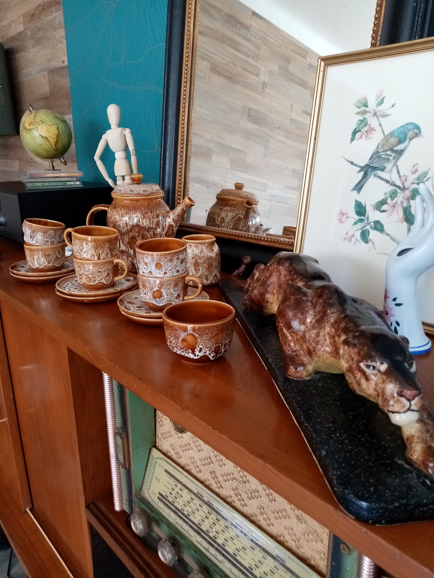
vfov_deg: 67.3
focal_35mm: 26
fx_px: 435
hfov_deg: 53.1
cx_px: 217
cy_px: 289
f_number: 1.8
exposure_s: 1/33.3
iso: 192
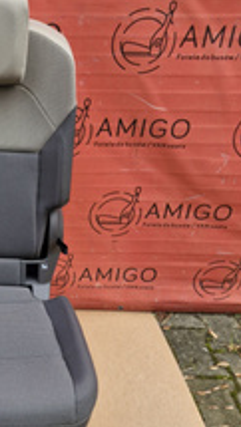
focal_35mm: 42
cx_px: -20
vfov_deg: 48.4
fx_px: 477
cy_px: 213
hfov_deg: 26.3
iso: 50
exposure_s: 1/243
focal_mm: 5.54
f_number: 1.8
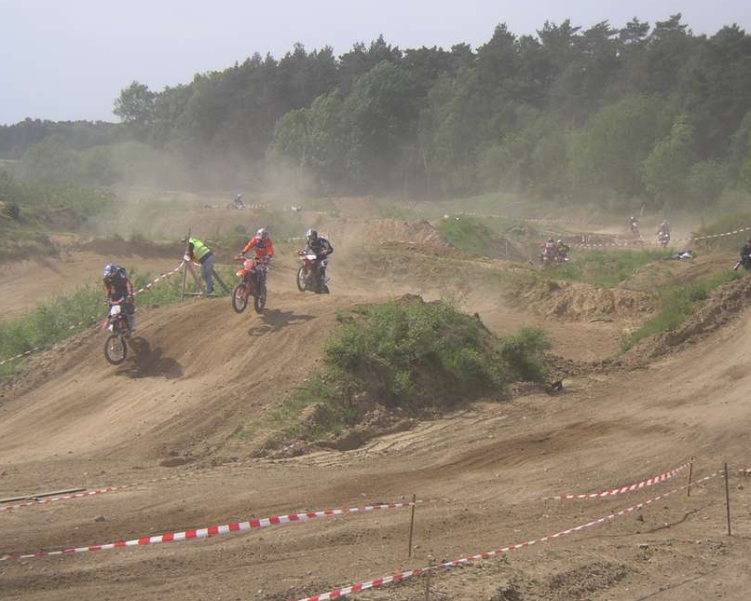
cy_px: 298
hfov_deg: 15.3
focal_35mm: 126
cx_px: 308
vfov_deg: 12.2
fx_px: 2801
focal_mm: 16
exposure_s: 1/500
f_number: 3.9
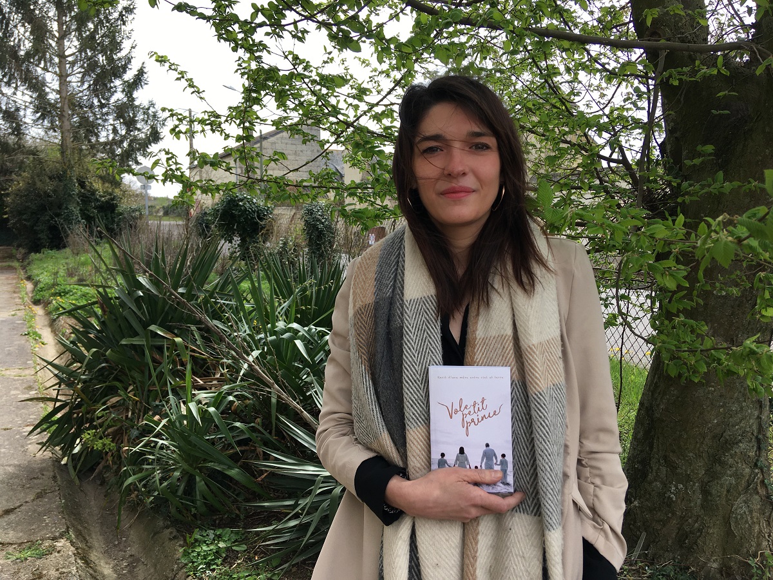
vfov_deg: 48.2
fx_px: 648
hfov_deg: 61.7
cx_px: 386
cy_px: 290
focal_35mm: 29
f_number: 2.2
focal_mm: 4.15
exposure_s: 1/496
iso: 25
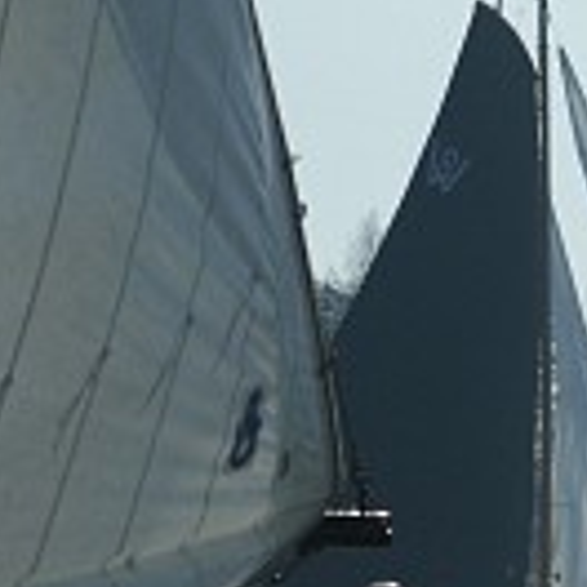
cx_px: 396
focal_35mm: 589
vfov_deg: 3.0
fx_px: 11300
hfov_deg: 3.0
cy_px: 367
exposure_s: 1/2000
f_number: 9.5
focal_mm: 135
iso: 400
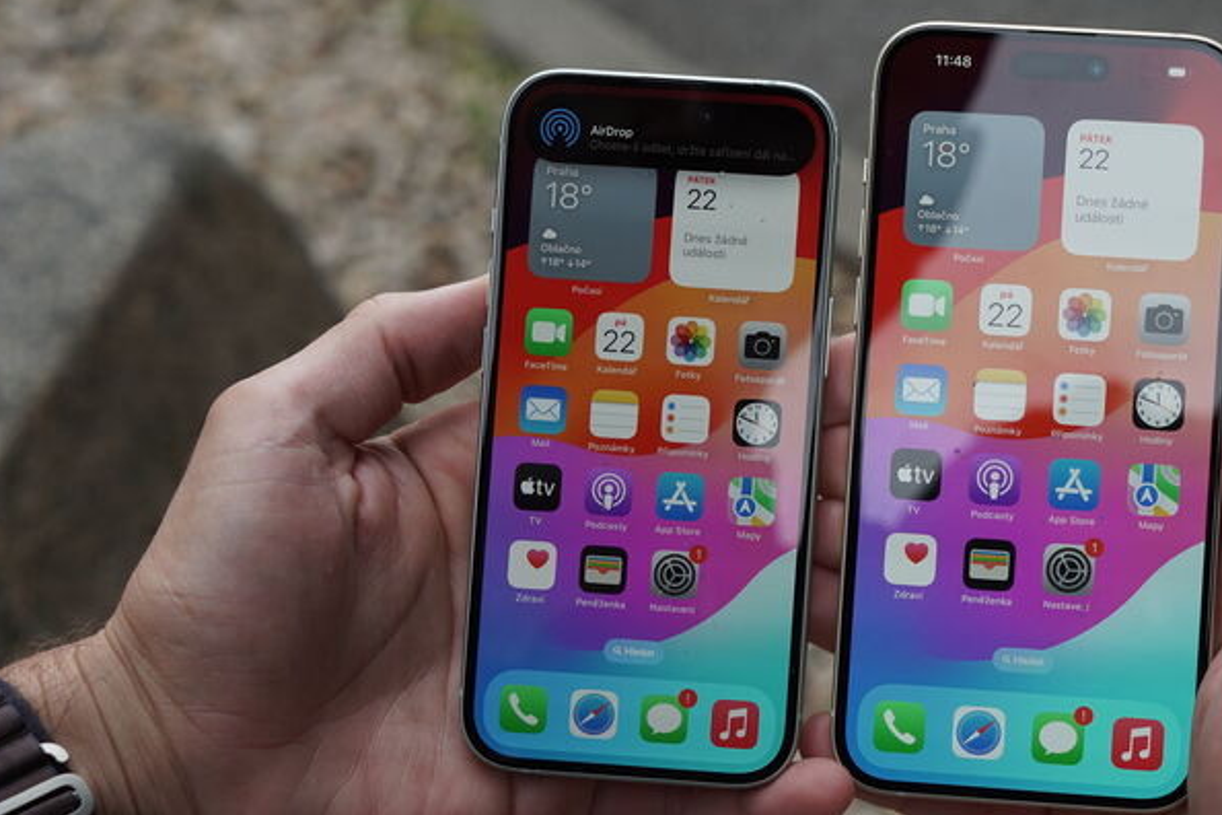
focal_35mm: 85
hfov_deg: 23.8
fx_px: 2885
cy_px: 412
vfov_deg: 16.1
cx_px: 825
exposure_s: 1/200
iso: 640
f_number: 7.1
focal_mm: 61
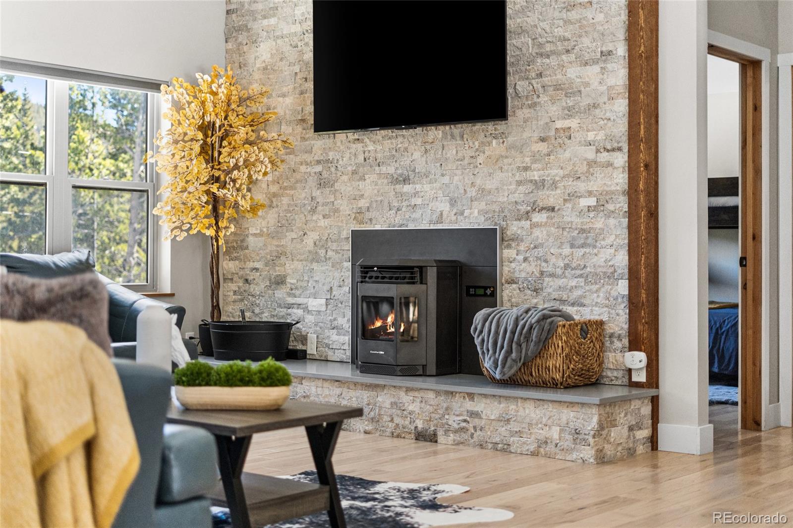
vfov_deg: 27.0
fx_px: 1101
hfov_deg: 39.6
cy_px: 264
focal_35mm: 50
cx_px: 396
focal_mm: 50
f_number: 1.8
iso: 1600
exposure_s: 1/1000
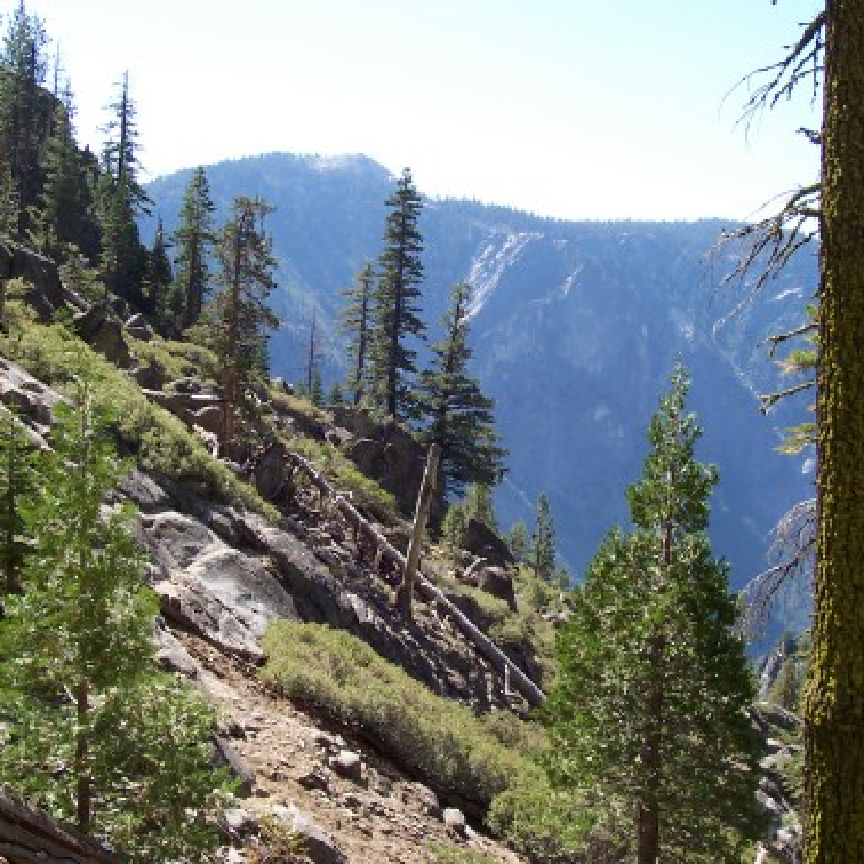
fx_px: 1242
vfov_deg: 38.3
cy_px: 433
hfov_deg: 38.3
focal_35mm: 44
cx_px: 432
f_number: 5.6
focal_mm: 5.6
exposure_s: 1/250
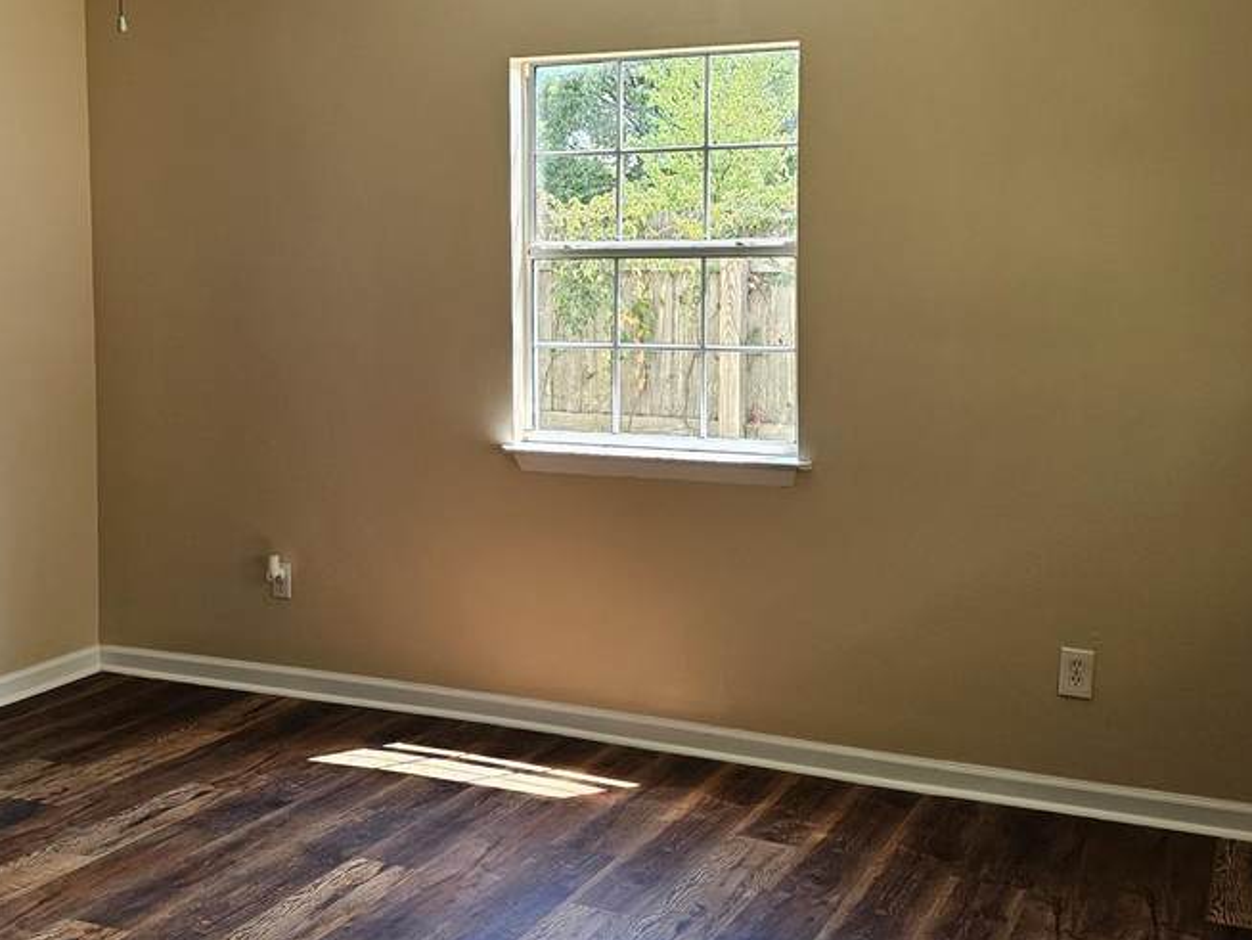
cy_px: 364
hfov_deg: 41.8
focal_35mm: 45
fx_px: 1628
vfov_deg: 32.1
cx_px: 475
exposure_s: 1/207
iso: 100
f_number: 1.7
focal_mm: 6.3
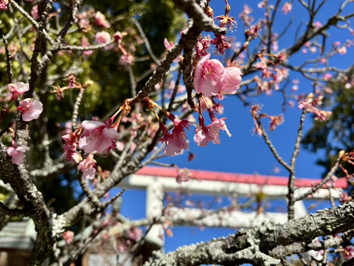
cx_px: 177
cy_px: 133
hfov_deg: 67.3
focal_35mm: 26
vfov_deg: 53.1
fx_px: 266
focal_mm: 5.96
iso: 50
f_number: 1.6
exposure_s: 1/2151
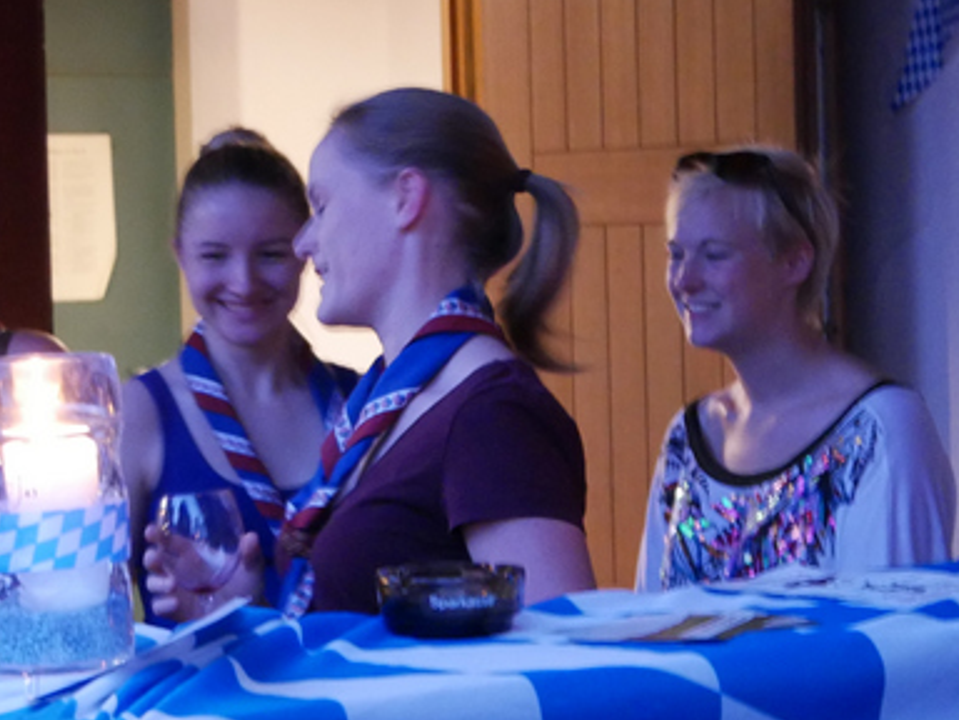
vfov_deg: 11.9
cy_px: 298
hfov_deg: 15.8
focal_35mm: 125
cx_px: 526
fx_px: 3463
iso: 3200
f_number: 4.4
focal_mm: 30
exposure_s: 1/13
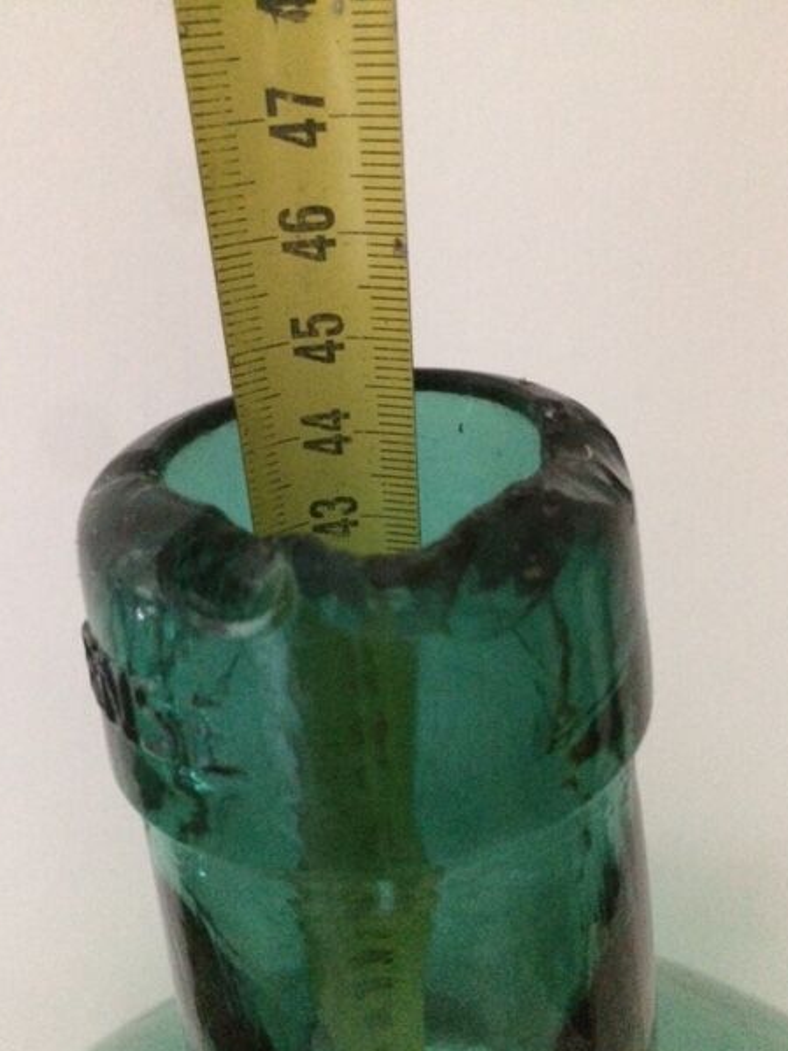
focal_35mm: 31
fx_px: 941
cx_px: 393
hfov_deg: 45.4
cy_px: 560
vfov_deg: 58.3
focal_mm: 4.15
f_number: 2.2
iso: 800
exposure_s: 1/17
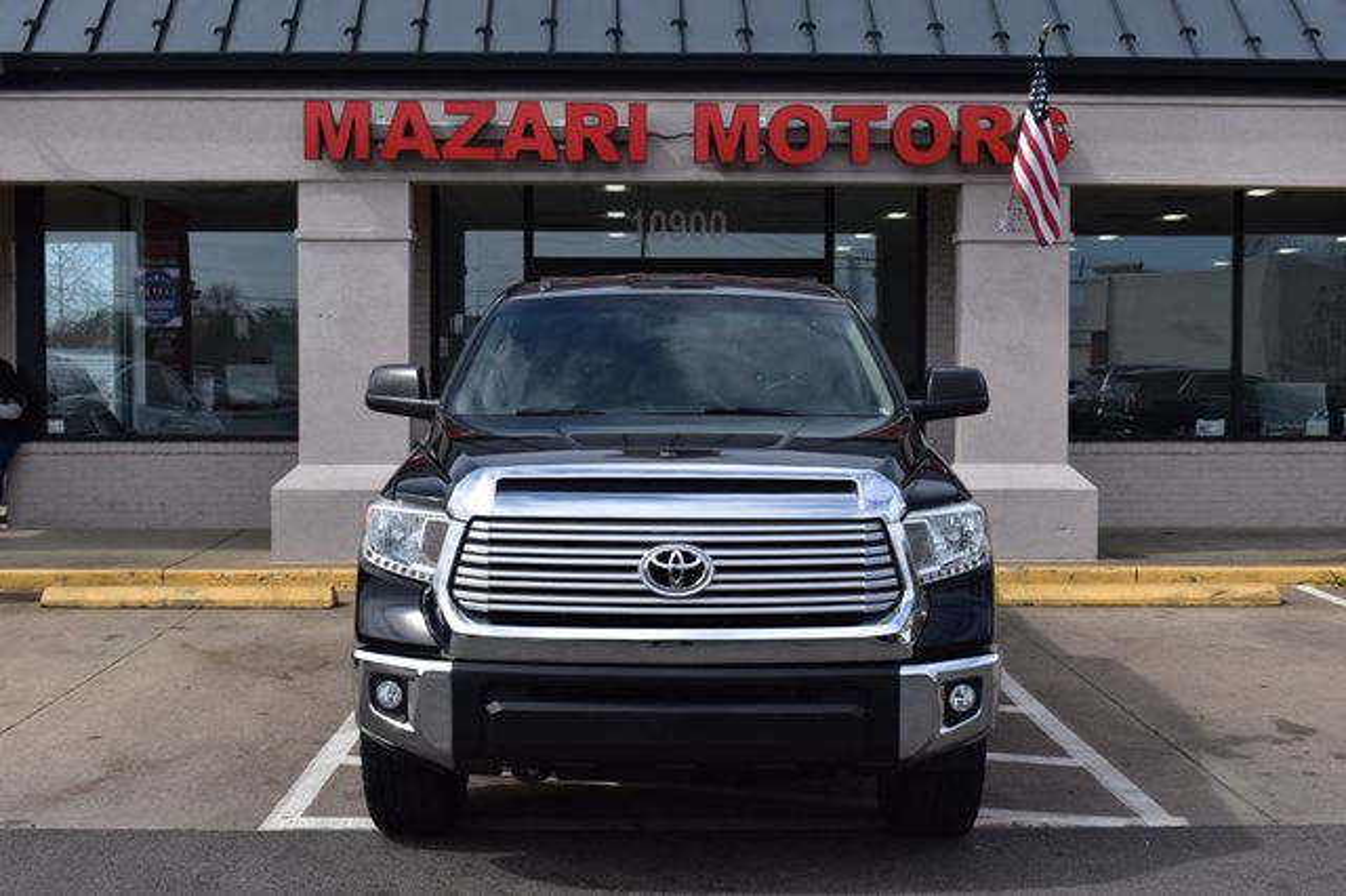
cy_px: 448
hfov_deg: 45.0
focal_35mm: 44
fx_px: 1626
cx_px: 673
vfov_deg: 30.8
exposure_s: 1/500
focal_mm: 29
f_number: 11
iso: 320
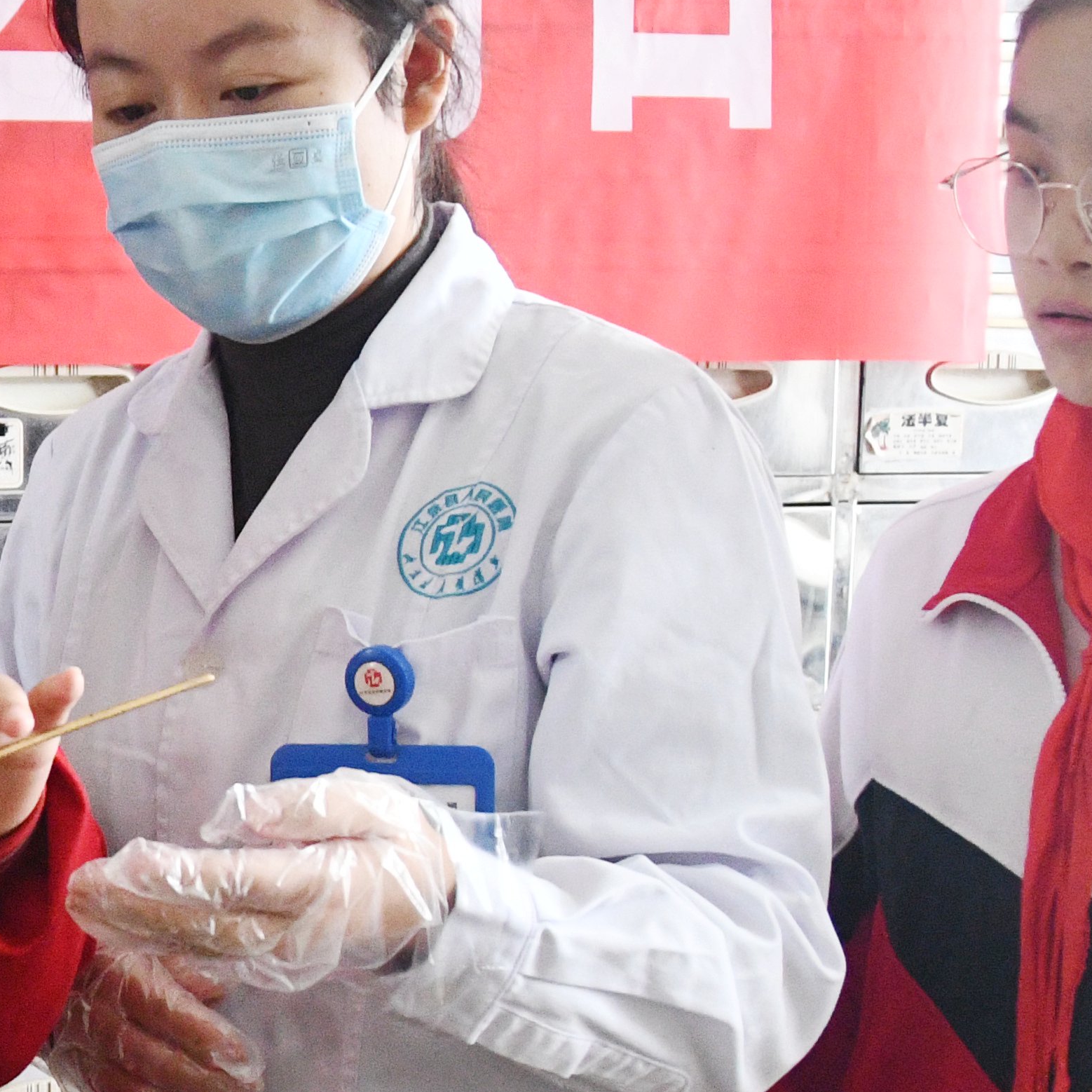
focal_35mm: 82
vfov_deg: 21.0
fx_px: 2927
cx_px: -274
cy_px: 821
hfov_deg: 19.7
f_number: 3.5
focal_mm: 18
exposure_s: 1/80
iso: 3200
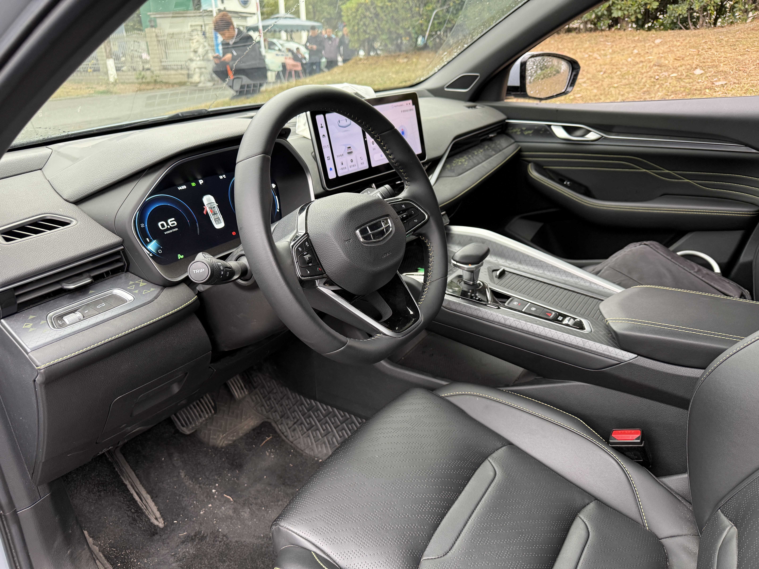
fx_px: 526
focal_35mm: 24
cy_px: 284
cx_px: 380
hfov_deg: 71.6
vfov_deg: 56.8
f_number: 1.78
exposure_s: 1/88
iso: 200
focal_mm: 6.76
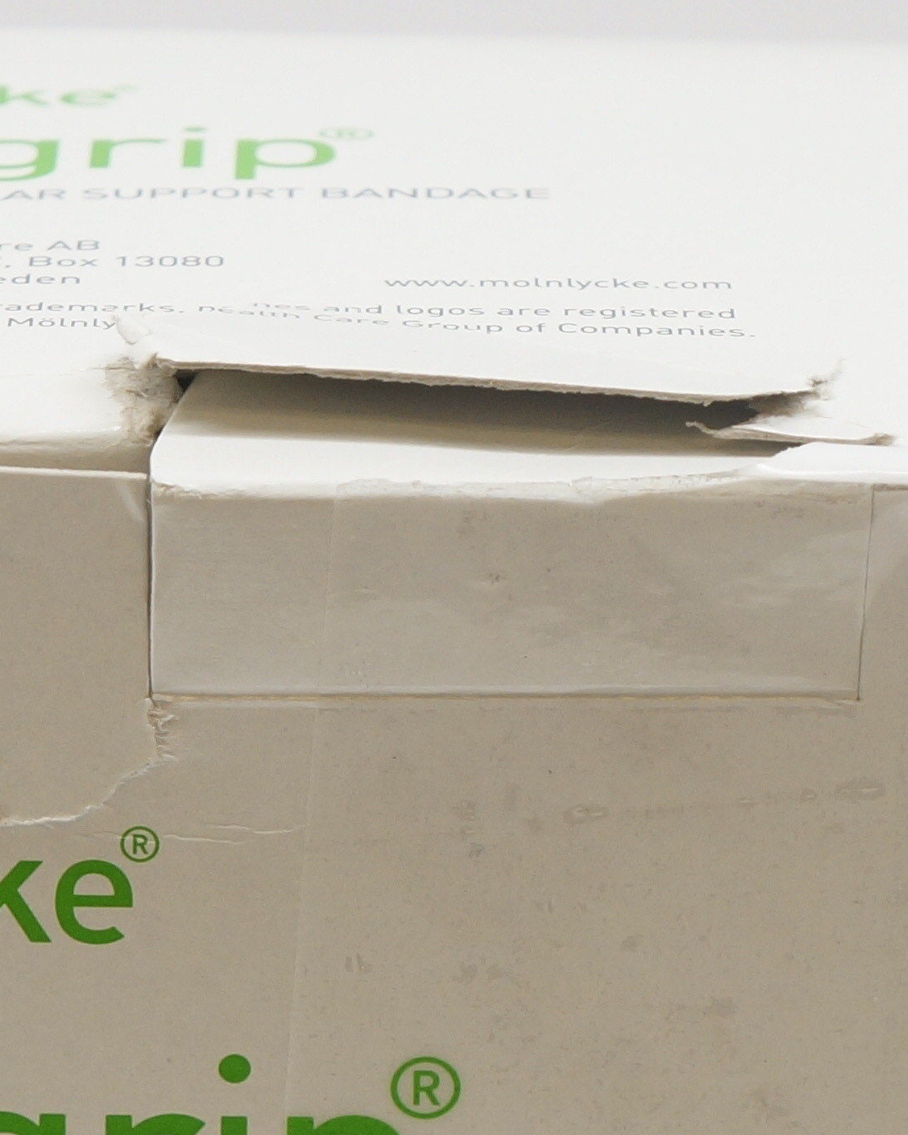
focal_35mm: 206
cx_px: 478
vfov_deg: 9.3
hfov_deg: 7.5
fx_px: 6907
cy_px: 1227
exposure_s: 1/80
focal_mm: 41
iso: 400
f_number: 5.6
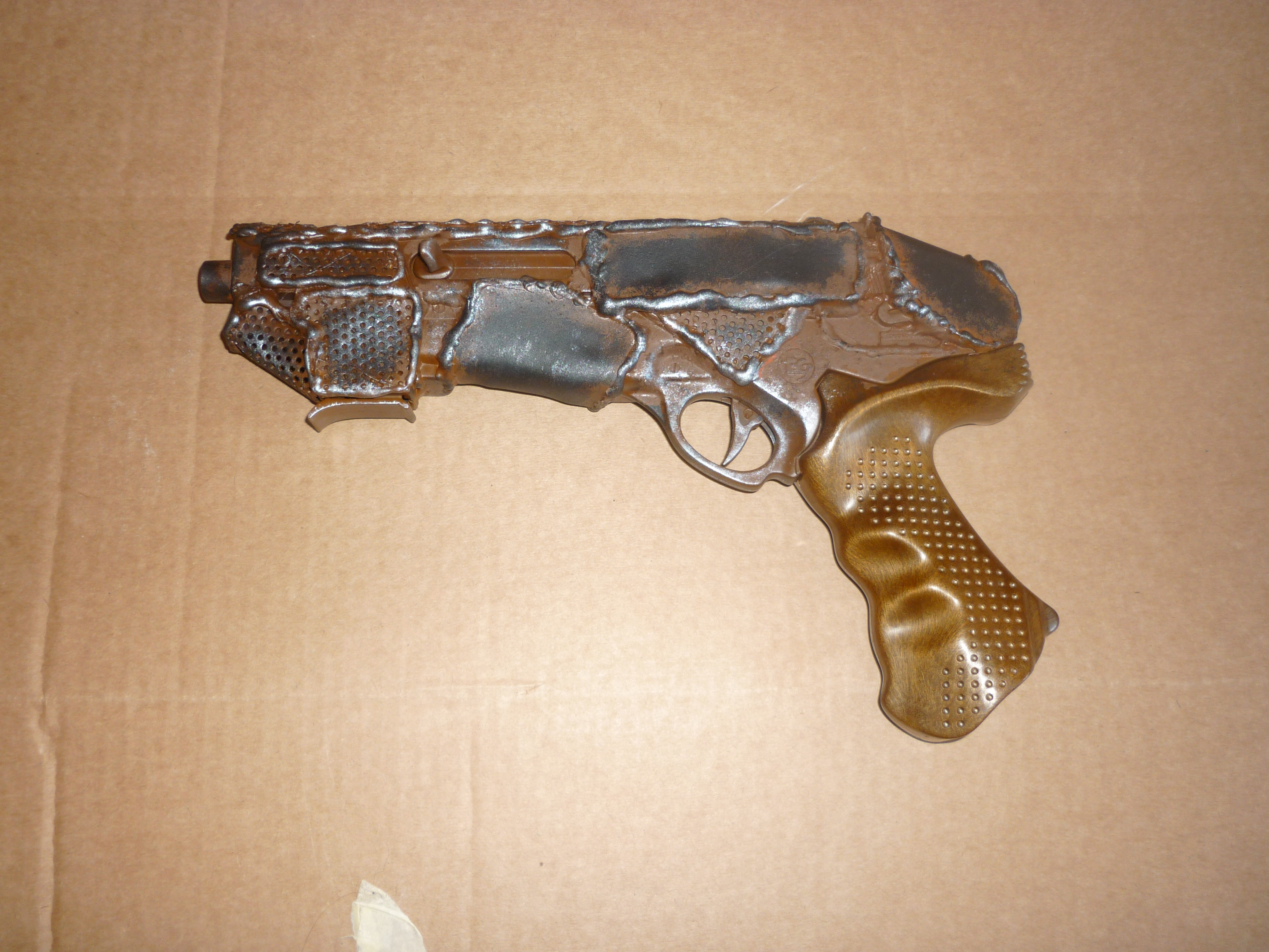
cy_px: 476
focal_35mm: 33
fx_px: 1210
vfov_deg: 42.9
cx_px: 634
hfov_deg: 55.4
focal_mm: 5.5
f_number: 2.8
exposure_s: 1/30
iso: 100
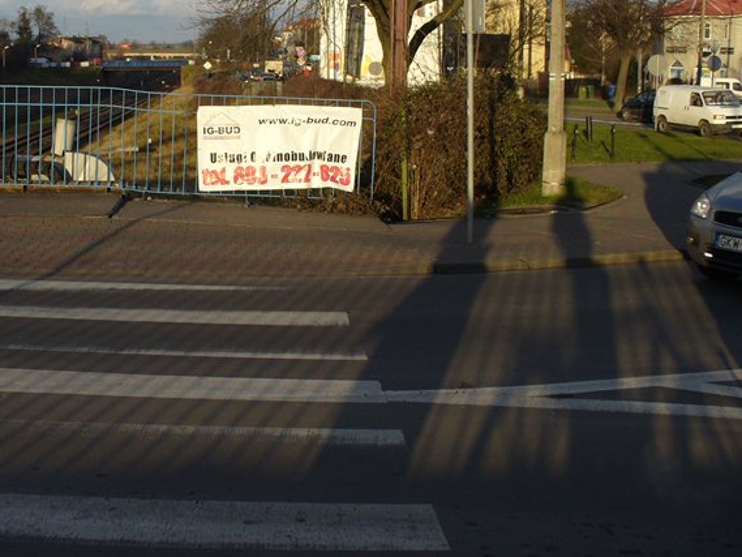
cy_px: 184
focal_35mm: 52
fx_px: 1115
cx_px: 267
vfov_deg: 27.9
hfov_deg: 36.5
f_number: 5.6
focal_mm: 6.1
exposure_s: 1/320
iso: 100
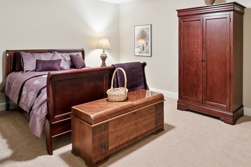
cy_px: 48
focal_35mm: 26
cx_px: 150
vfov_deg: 48.2
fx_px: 181
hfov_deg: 68.8
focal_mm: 10
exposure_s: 1/2.5
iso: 200
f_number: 6.3
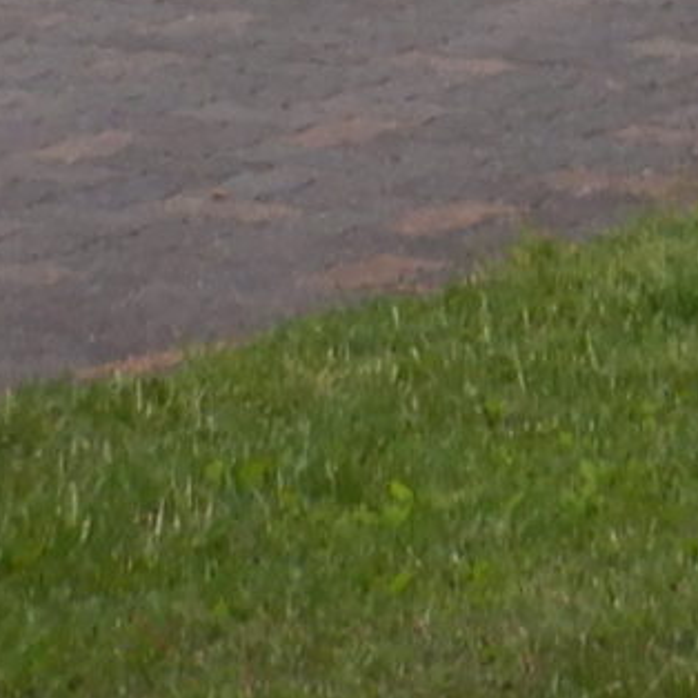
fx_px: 9194
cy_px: -1258
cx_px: 876
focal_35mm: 403
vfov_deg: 4.2
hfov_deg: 4.3
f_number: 4.4
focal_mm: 10.1
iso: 220
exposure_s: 1/30
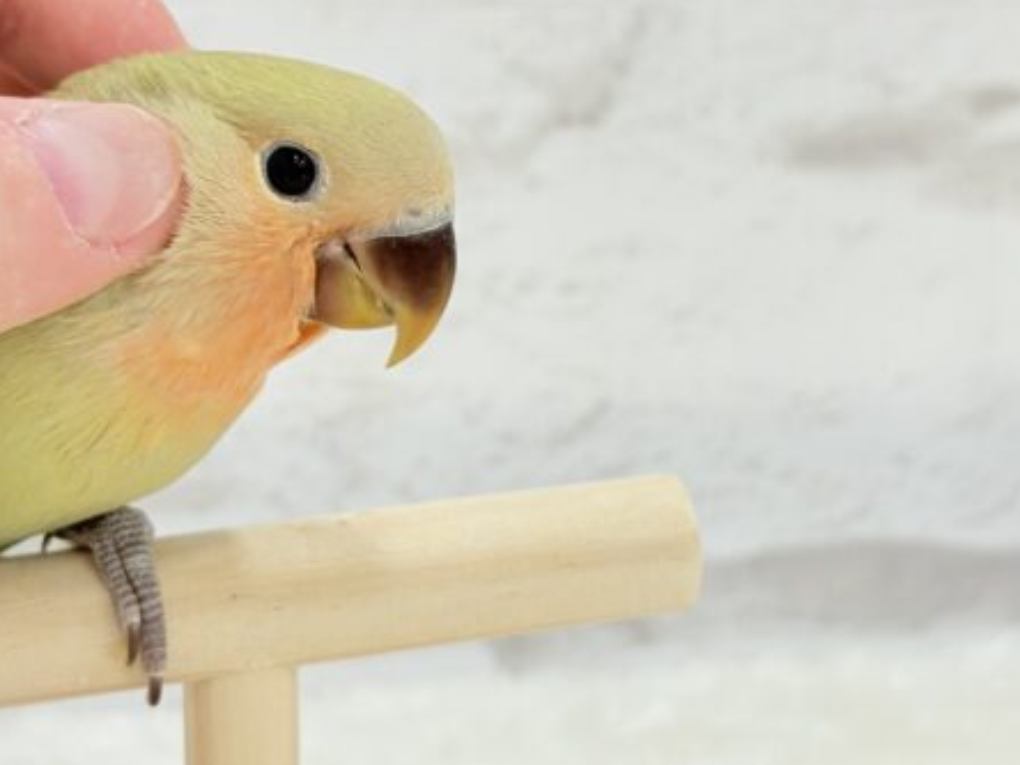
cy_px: 285
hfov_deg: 26.0
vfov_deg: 19.6
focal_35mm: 75
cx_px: 457
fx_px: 2210
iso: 50
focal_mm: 5.96
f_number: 1.6
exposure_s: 1/50
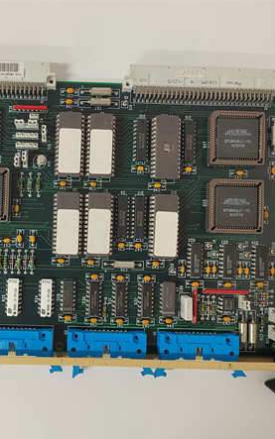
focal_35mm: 33
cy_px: 222
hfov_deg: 37.6
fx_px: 396
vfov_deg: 58.1
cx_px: 76
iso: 1378
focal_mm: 5.52
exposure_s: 1/50
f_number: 1.9
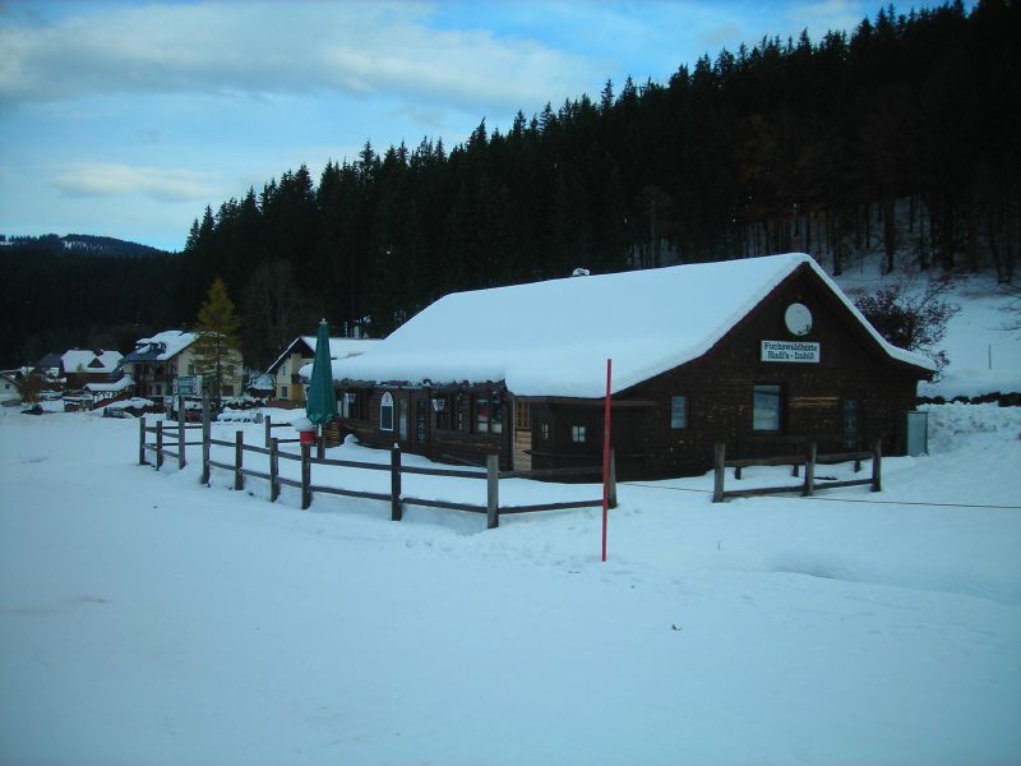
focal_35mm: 38
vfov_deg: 37.7
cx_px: 510
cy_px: 383
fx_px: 1121
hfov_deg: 49.0
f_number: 6.4
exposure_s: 1/142
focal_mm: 6.3
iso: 50
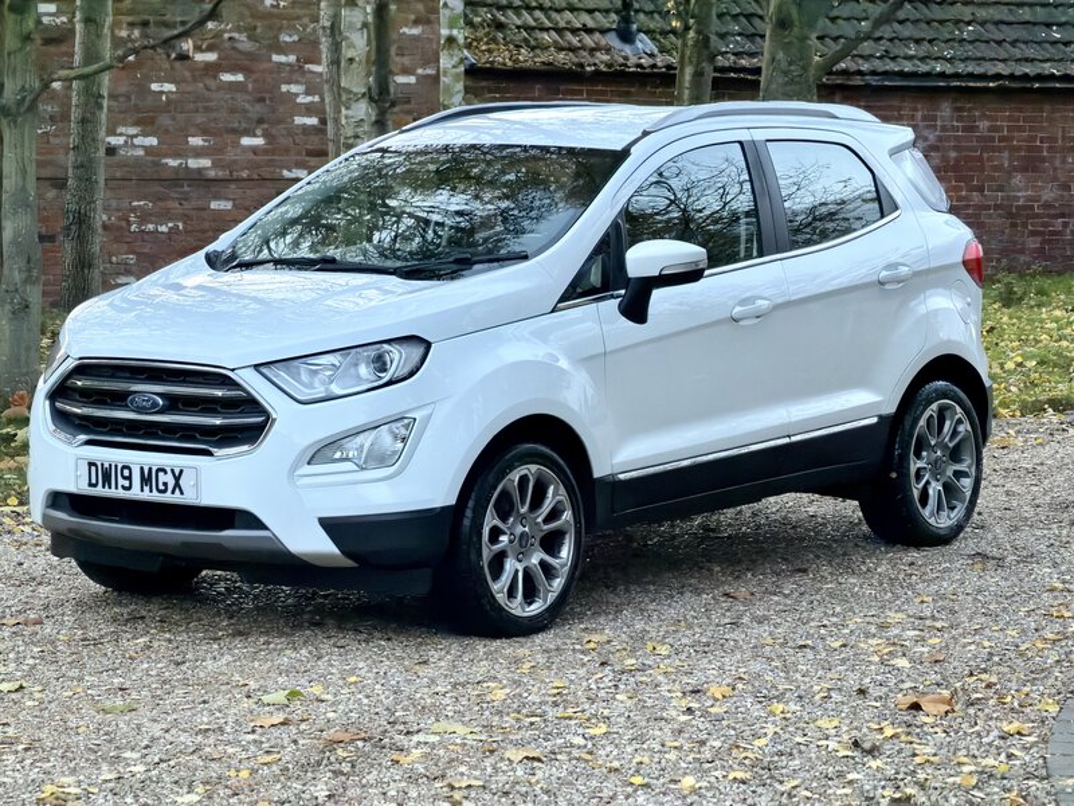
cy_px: 403
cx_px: 537
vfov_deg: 14.8
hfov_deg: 19.6
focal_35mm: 100
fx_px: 3103
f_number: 2.8
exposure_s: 1/40
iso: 800
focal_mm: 16.89
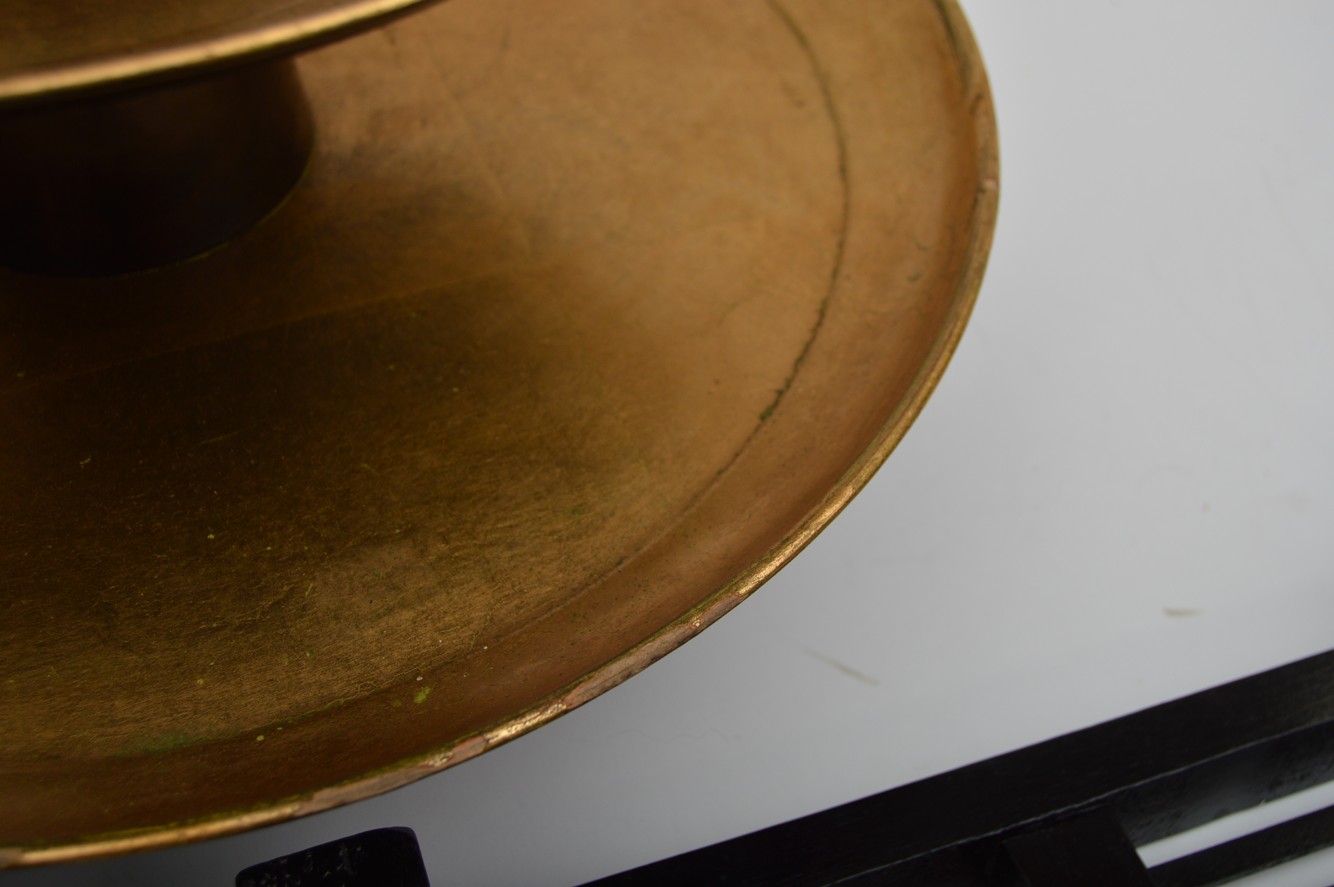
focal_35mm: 48
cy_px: 444
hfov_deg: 41.1
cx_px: 667
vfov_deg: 28.0
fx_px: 1777
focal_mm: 32
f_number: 5
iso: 200
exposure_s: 1/200
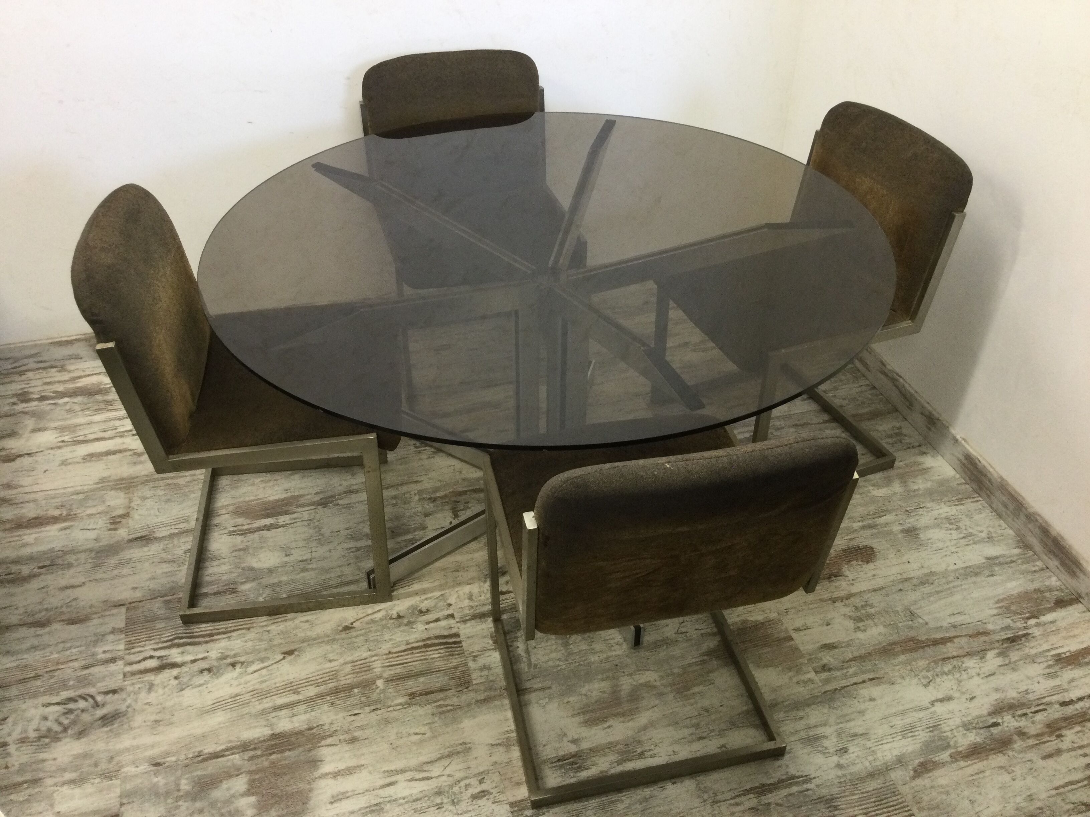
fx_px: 976
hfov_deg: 58.4
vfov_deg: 45.4
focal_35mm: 31
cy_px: 408
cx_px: 545
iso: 100
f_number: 2.4
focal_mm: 3.3
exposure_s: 1/33
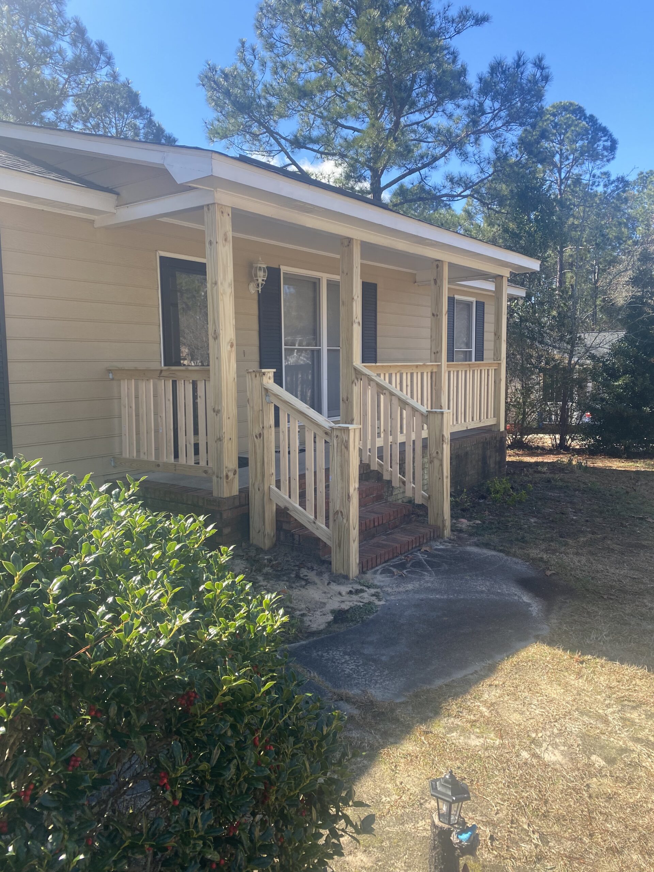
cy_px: 436
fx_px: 655
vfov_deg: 67.3
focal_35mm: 26
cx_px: 327
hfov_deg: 53.1
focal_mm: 4.25
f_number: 1.8
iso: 32
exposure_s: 1/711
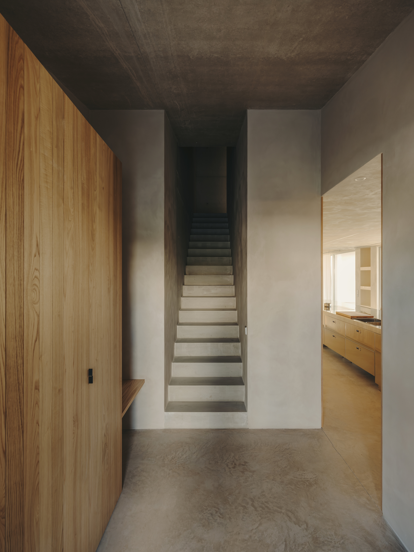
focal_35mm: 17
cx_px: 207
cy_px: 276
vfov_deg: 91.0
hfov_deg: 74.7
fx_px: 271
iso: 500
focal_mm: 22.1
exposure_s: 1/15
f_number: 8
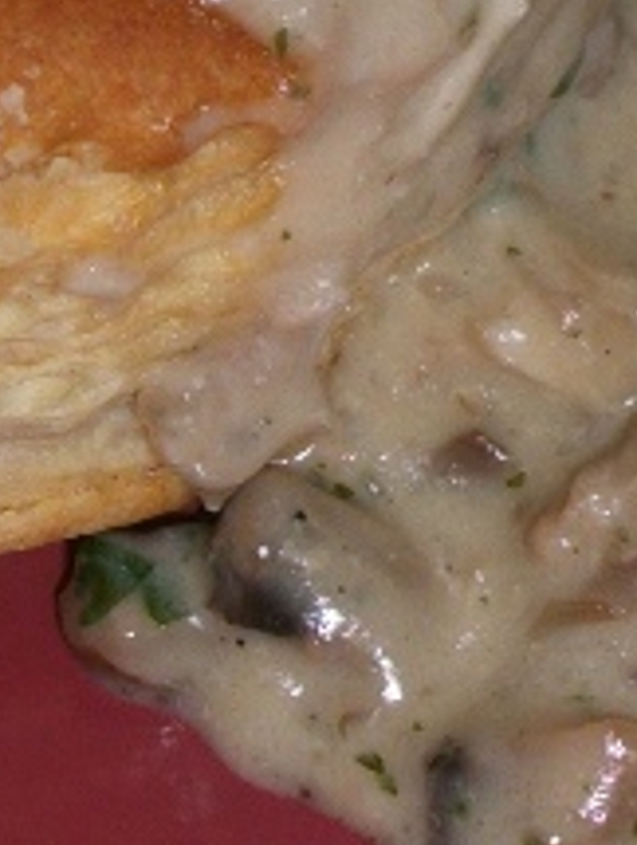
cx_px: 608
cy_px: 281
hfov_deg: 10.5
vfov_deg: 14.0
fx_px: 3449
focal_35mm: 141
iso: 96
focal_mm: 5.7
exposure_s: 1/40
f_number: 2.9
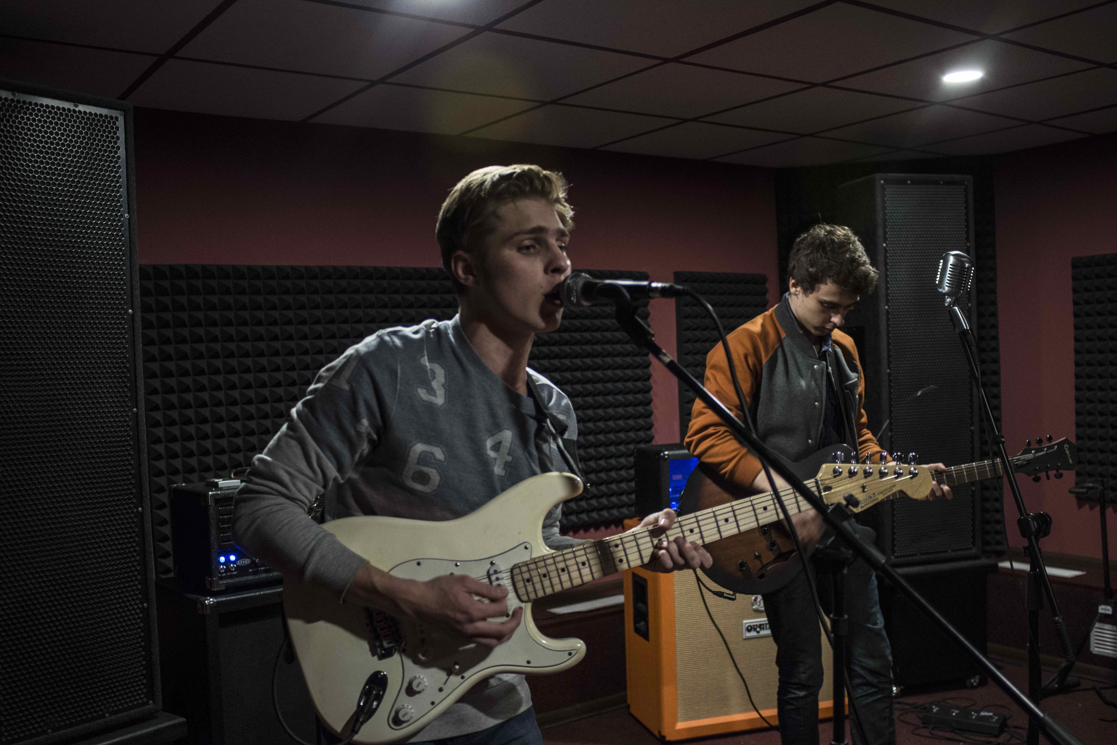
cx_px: 578
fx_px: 1055
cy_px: 418
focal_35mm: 34
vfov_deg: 38.8
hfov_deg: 55.8
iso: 1600
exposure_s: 1/30
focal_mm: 28
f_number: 2.8
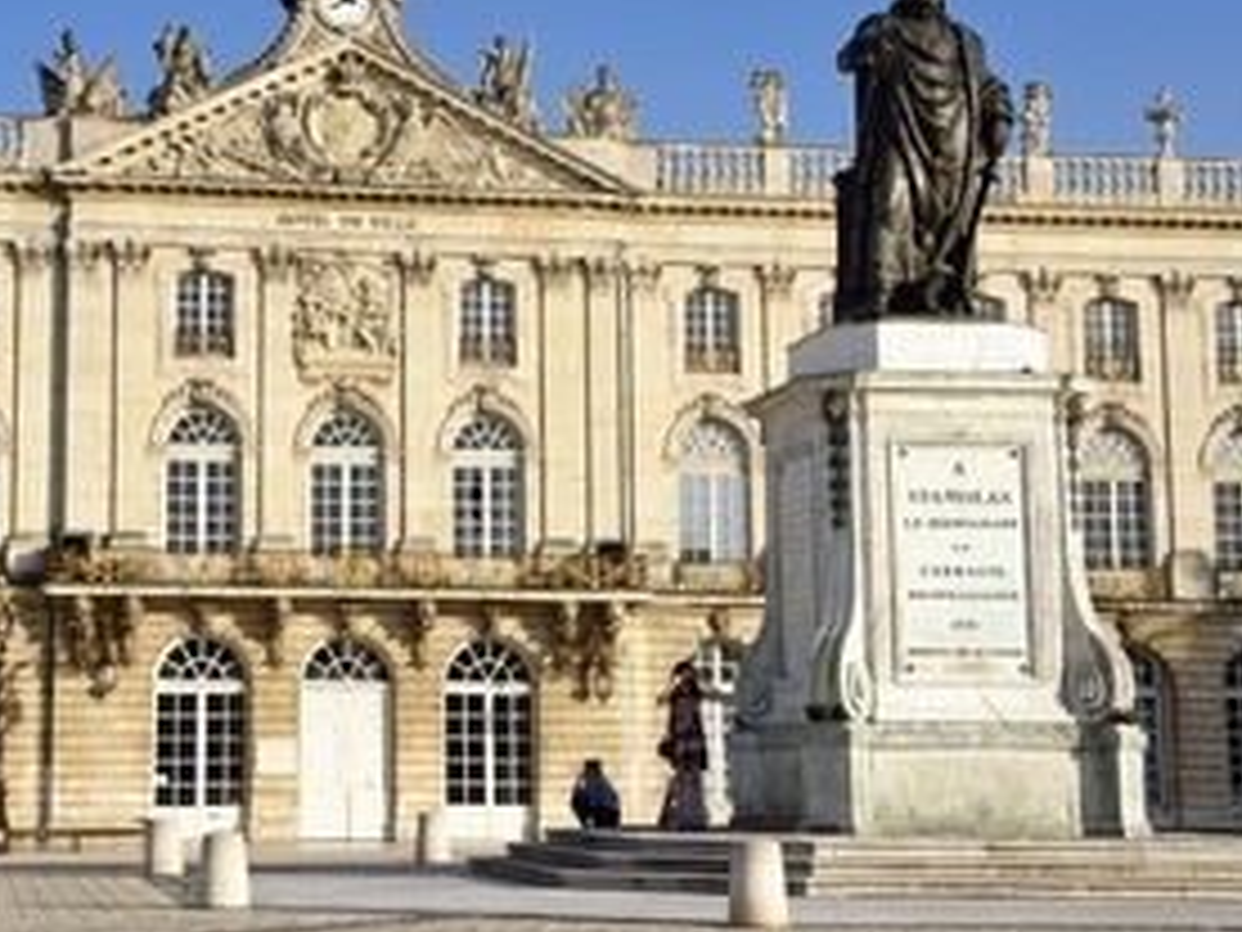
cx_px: 414
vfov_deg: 19.4
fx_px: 2727
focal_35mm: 76
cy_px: 356
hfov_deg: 25.5
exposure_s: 1/250
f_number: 22
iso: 800
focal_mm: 52
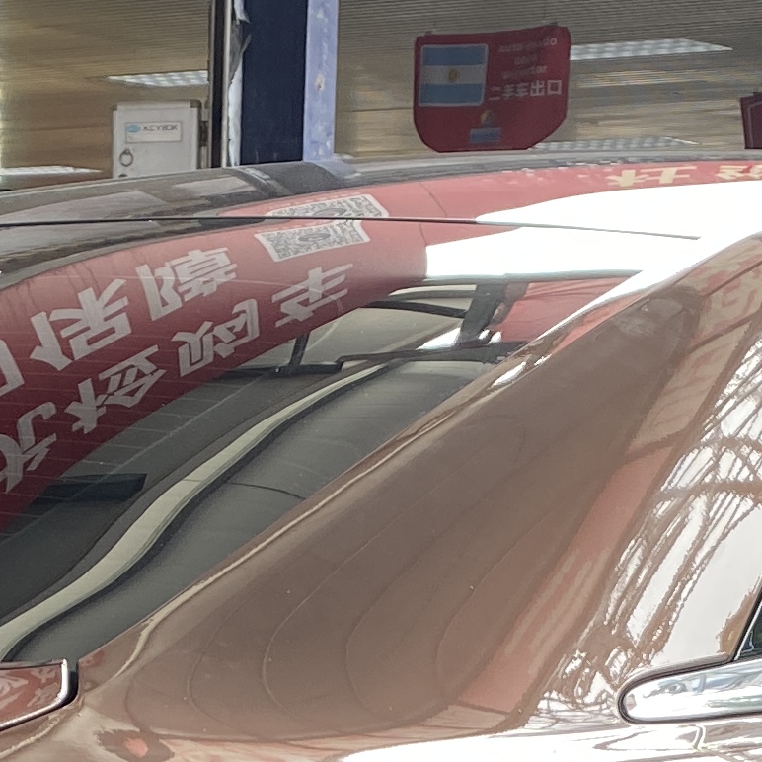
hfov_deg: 14.4
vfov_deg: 13.2
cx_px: 90
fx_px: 2989
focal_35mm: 120
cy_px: 1335
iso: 40
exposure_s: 1/122
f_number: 1.8
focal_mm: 4.25
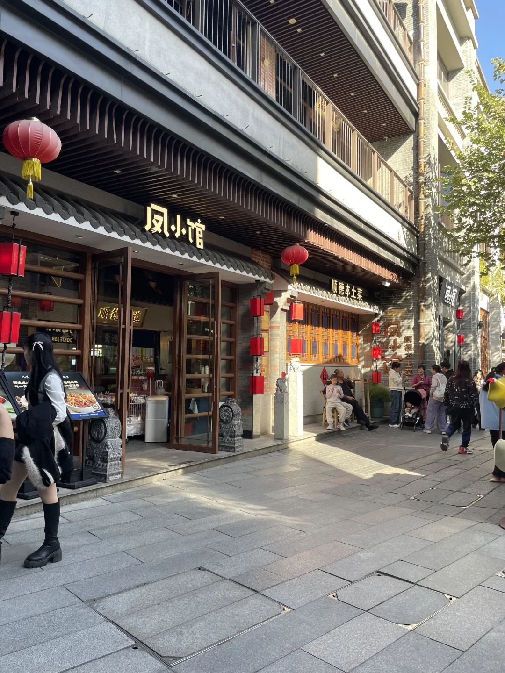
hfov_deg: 53.1
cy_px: 336
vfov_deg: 67.3
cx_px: 252
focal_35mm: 26
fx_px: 506
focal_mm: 4.2
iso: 32
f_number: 1.6
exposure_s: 1/288
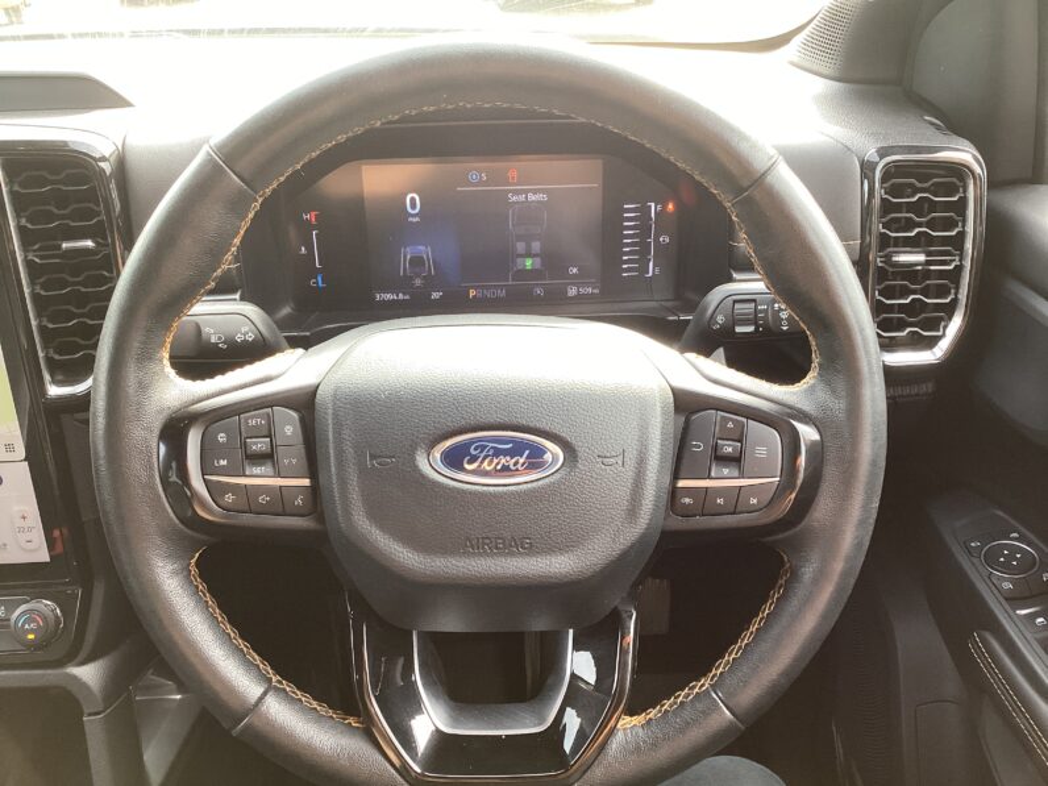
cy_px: 393
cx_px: 524
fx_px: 939
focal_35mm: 31
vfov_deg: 45.4
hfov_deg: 58.4
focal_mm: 3.3
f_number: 2.4
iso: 50
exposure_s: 1/60
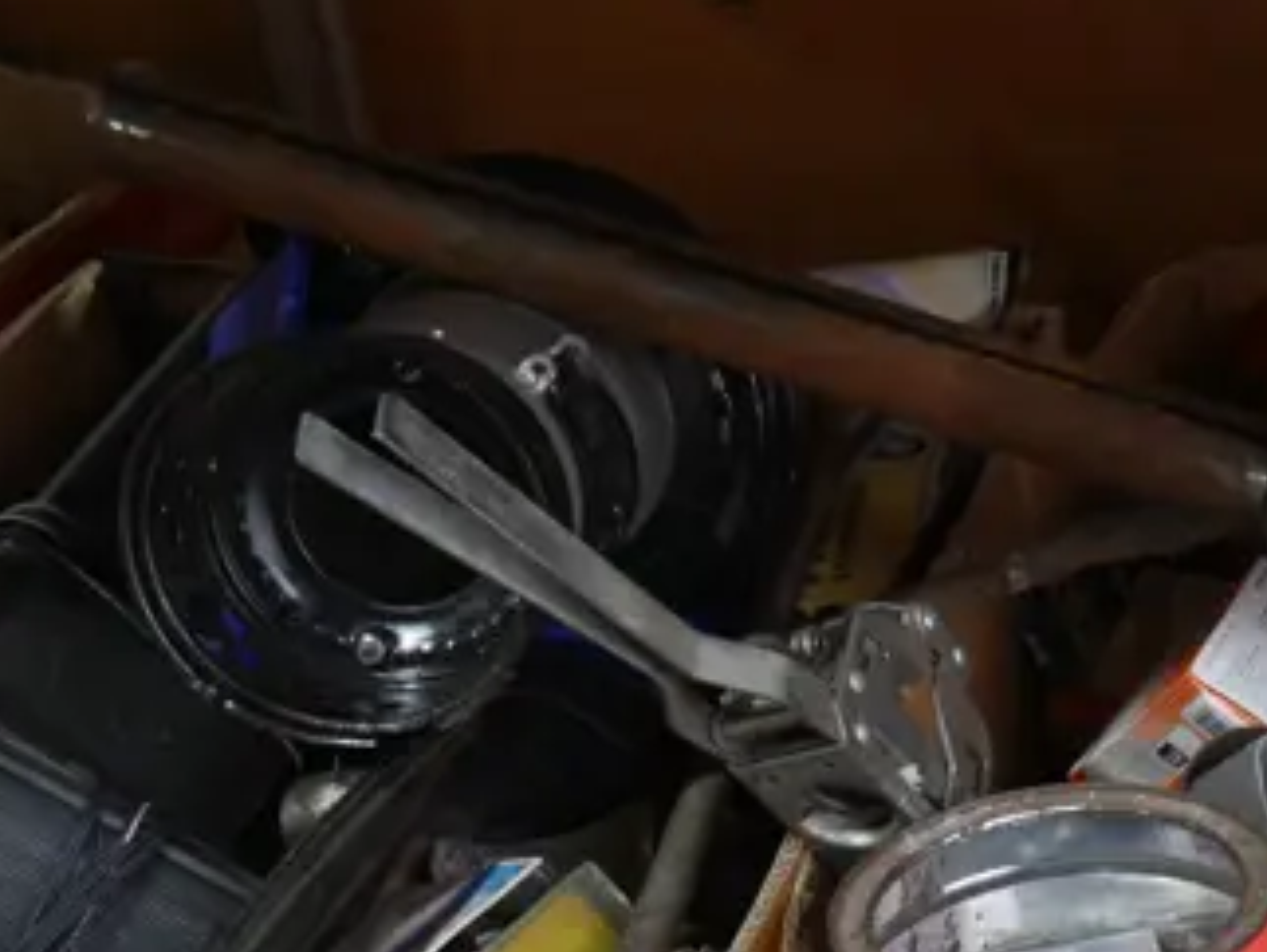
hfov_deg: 19.7
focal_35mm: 89
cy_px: 899
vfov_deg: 16.4
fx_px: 3260
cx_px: 1779
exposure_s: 1/60
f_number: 3.5
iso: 200
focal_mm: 14
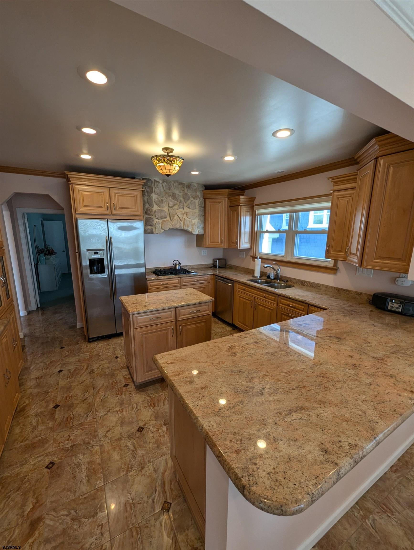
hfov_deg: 90.0
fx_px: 207
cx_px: 207
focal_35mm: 13
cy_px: 275
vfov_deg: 106.1
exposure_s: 1/120
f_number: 2.2
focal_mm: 1.95
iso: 92
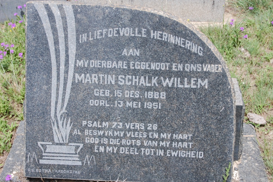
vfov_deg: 16.5
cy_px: 91
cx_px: 136
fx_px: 625
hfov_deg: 24.6
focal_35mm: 82
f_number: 9
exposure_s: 1/250
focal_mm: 55
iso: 200
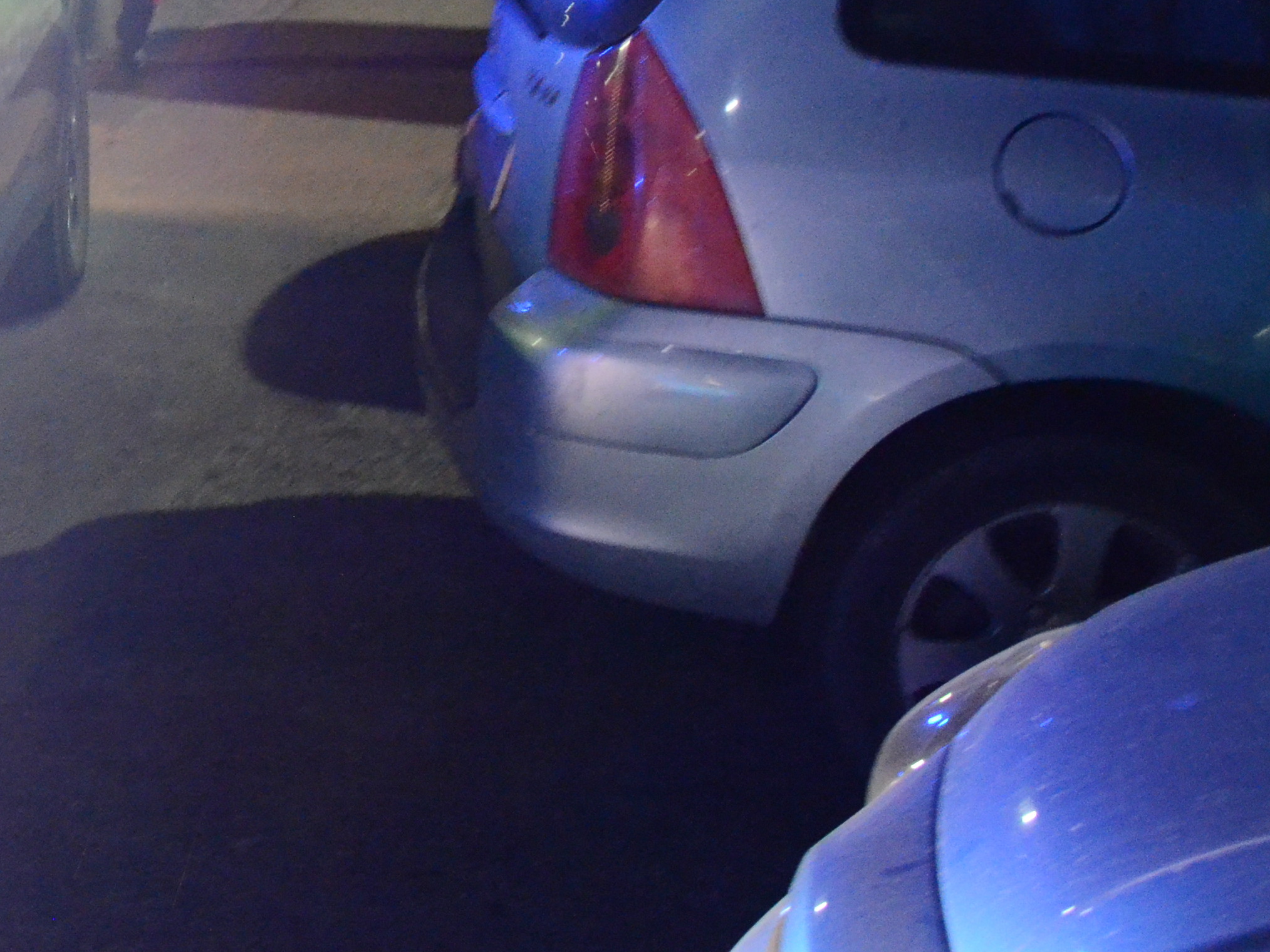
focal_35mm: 63
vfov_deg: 22.7
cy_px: 93
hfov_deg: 27.0
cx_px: -266
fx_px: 2311
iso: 5000
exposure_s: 1/10
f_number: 3.5
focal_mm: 18
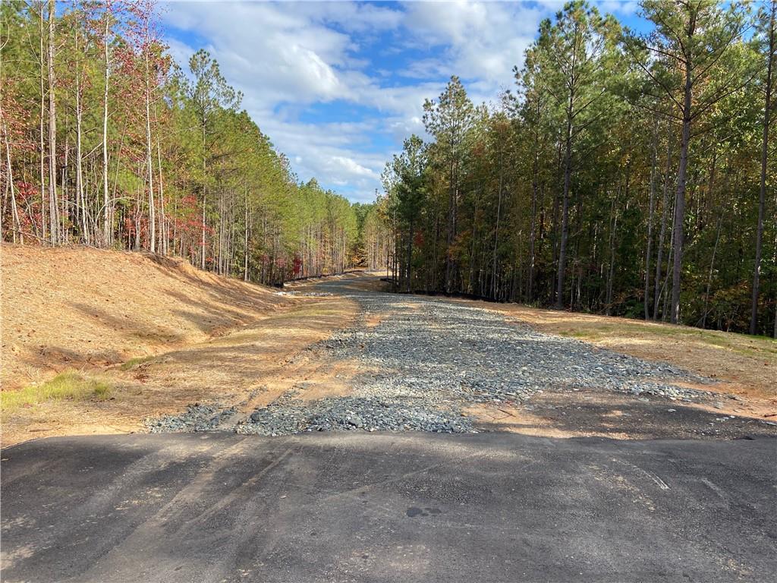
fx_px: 584
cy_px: 292
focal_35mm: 26
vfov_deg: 53.1
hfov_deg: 67.3
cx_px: 388
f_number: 1.8
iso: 32
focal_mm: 4.25
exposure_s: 1/1300
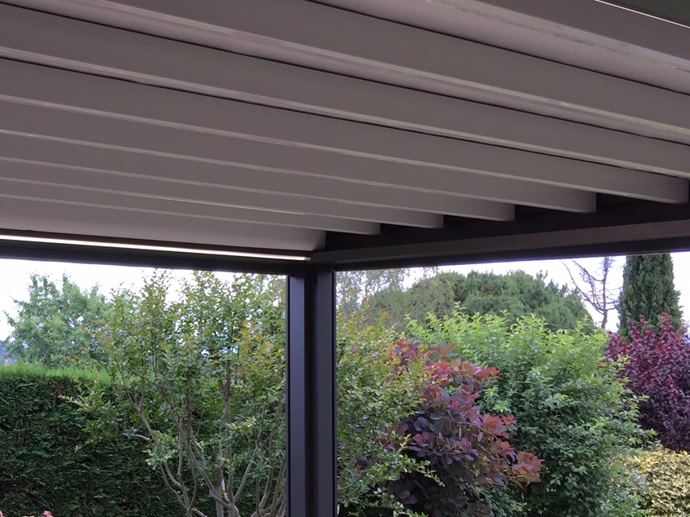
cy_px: 325
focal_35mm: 56
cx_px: 38
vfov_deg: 26.0
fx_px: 1116
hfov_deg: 32.2
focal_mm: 4.15
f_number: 2.2
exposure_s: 1/332
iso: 32
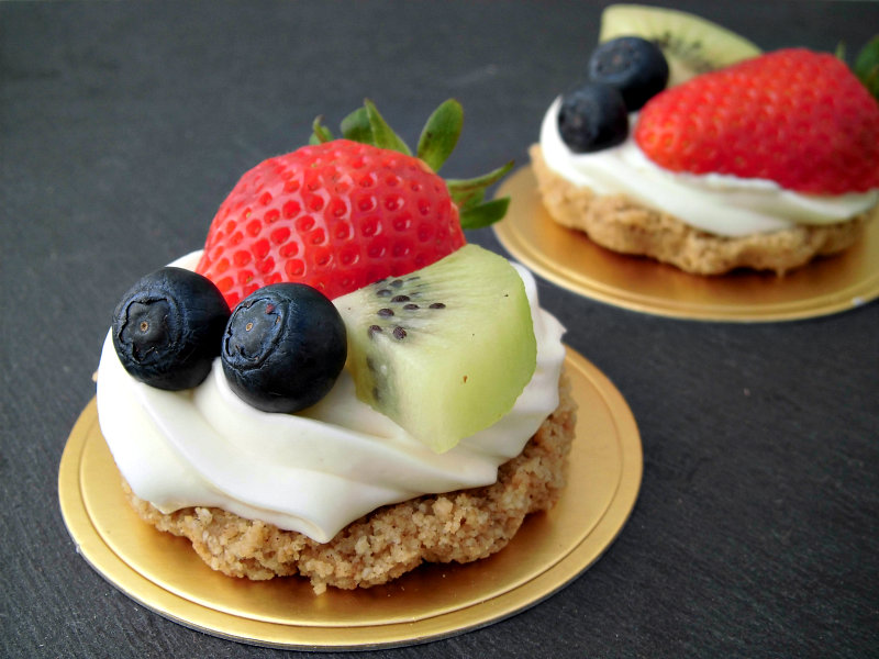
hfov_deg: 40.4
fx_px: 1193
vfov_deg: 30.9
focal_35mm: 47
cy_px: 330
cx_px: 440
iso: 100
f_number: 3.4
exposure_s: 1/320
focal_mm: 8.3
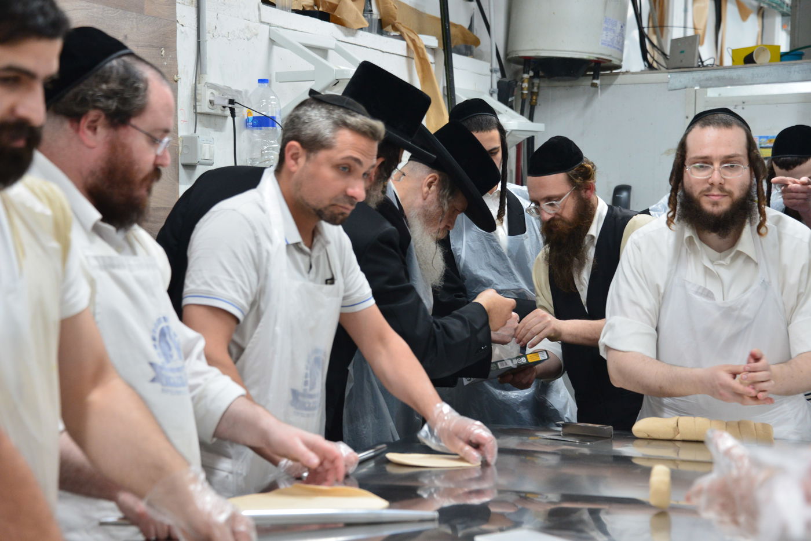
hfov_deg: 23.9
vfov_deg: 16.1
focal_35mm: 85
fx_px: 1915
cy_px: 270
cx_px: 406
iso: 2000
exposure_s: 1/125
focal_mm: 85
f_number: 5.6
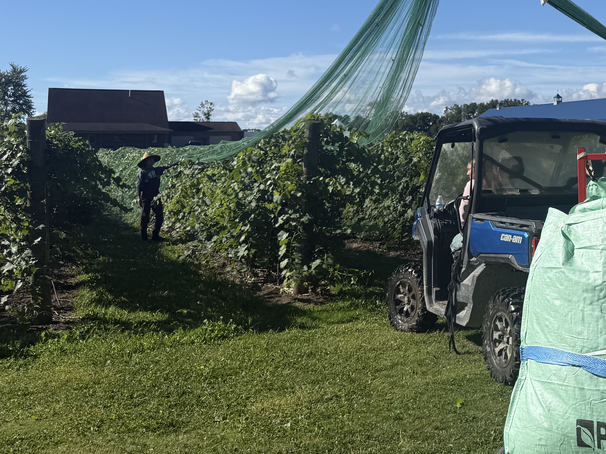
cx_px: 575
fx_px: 858
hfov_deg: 35.9
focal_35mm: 49
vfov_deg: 28.9
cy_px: 79
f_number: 1.78
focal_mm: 6.76
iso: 80
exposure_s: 1/6711
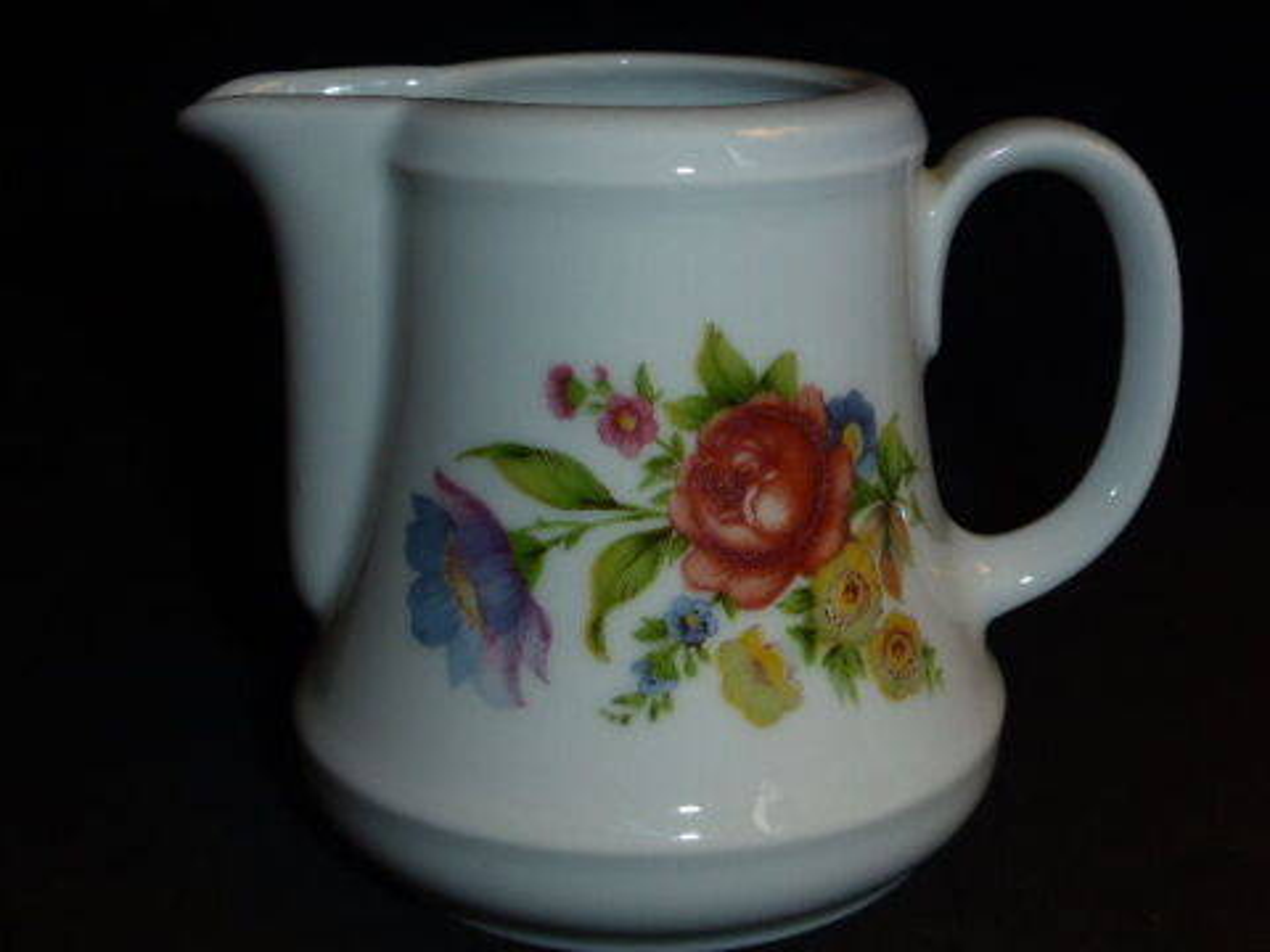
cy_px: 476
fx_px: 1944
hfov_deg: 36.2
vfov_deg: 27.5
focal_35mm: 53
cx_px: 635
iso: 125
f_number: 4.4
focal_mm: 9
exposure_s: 1/60
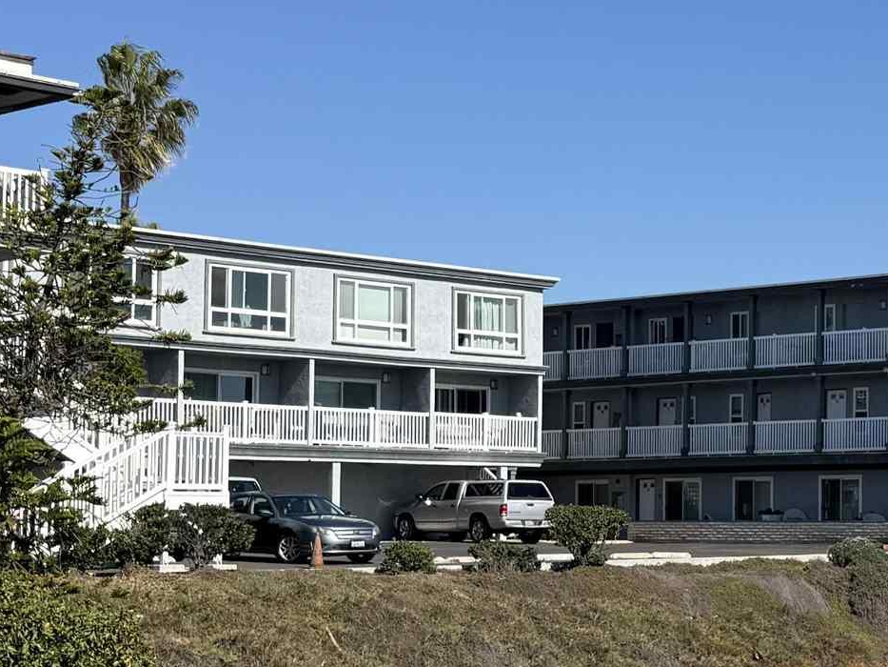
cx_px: 1061
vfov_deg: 18.6
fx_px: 2027
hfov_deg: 22.8
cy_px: 456
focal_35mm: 79
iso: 80
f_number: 1.78
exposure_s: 1/5714
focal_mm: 6.76
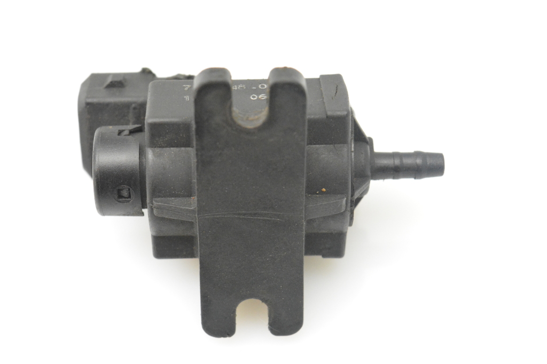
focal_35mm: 82
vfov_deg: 16.5
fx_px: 1253
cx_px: 274
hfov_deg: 24.6
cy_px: 182
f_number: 9
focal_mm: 55
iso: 6400
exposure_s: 1/320
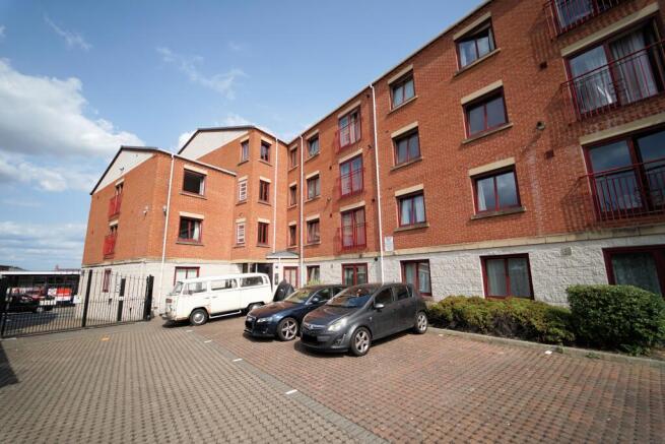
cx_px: 332
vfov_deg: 81.2
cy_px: 222
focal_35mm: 14
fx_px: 259
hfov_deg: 104.2
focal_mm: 14
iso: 100
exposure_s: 1/2000
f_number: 2.8
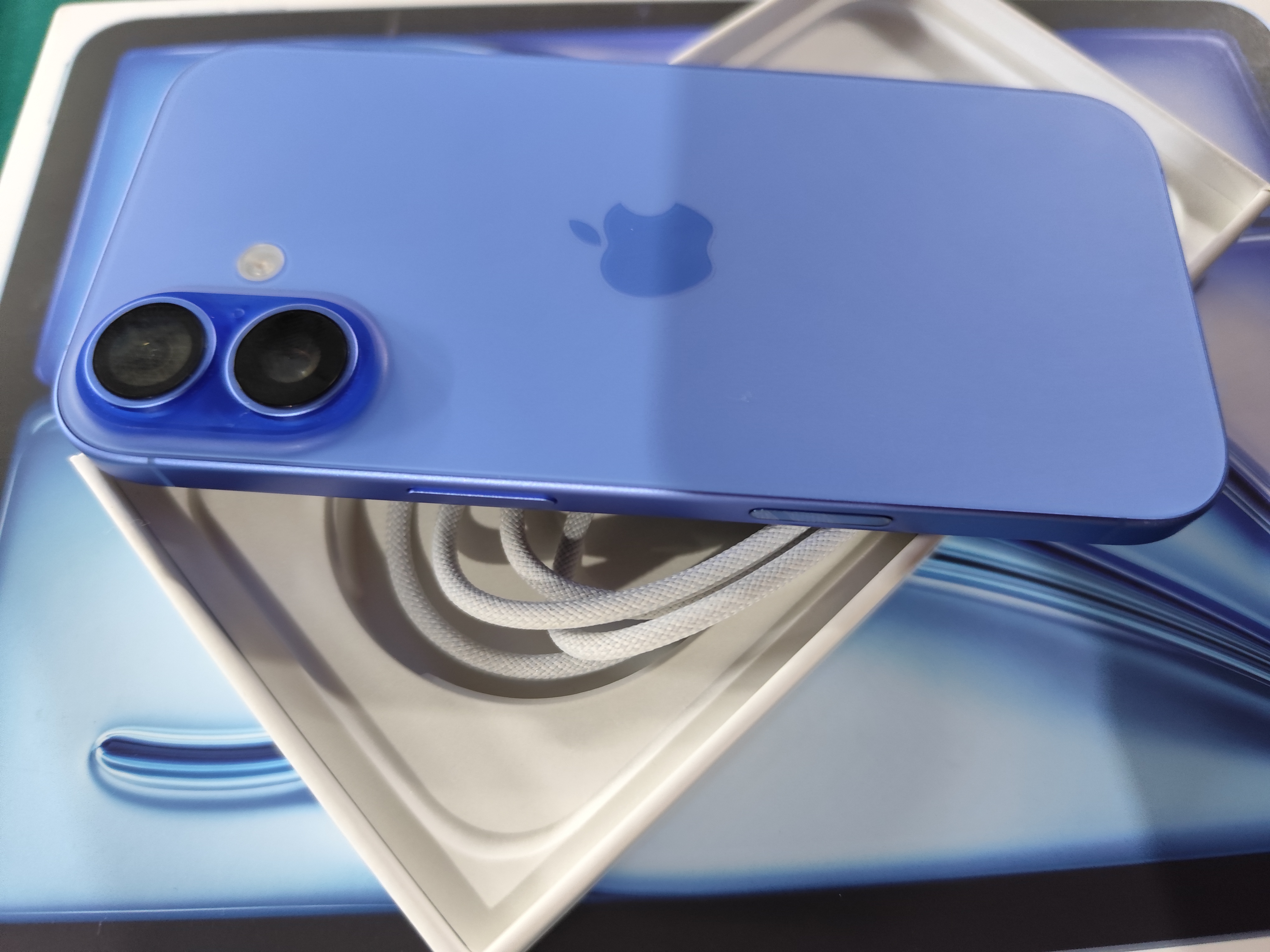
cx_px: 635
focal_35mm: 23
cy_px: 476
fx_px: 844
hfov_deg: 73.9
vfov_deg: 58.9
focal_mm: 6.14
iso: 1000
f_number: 1.65
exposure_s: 1/33.3
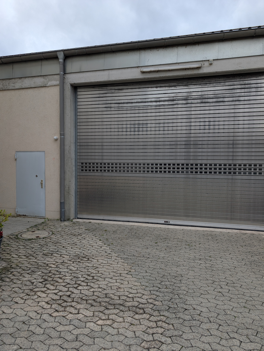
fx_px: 243
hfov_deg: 56.9
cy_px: 176
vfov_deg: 71.5
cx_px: 132
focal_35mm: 24
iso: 20
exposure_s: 1/373
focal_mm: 6.9
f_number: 1.68
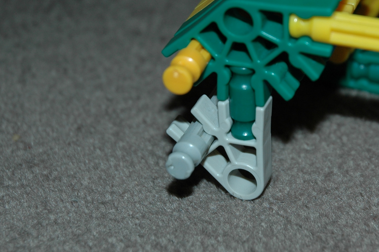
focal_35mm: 141
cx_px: 222
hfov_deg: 14.6
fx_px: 1483
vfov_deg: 9.7
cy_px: 102
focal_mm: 44
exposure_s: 1/60
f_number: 4.5
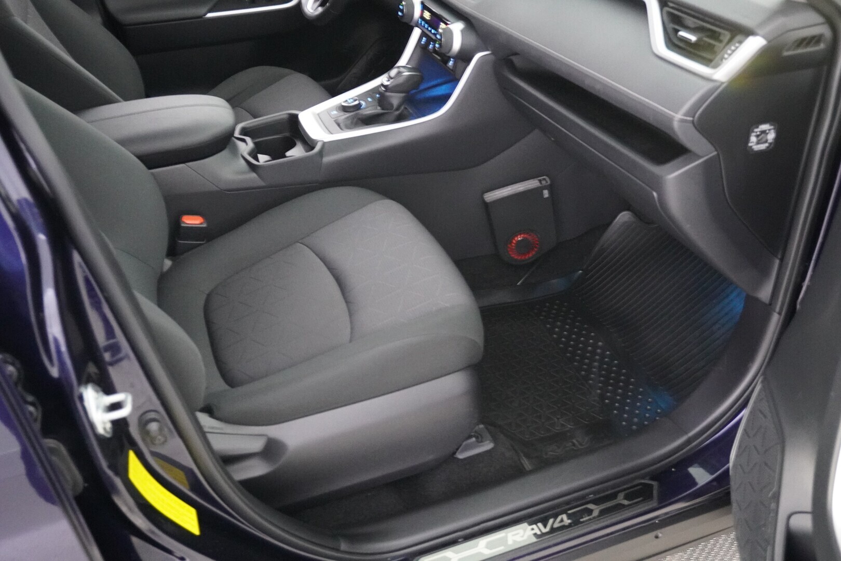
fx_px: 806
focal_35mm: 34
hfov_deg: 55.1
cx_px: 420
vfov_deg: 38.4
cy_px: 280
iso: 6400
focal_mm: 23
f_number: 4
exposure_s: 1/20
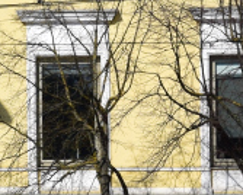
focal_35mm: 636
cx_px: -557
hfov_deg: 3.0
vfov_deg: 2.4
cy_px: 49
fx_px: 4579
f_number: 6.3
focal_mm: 58
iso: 200
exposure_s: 1/1000
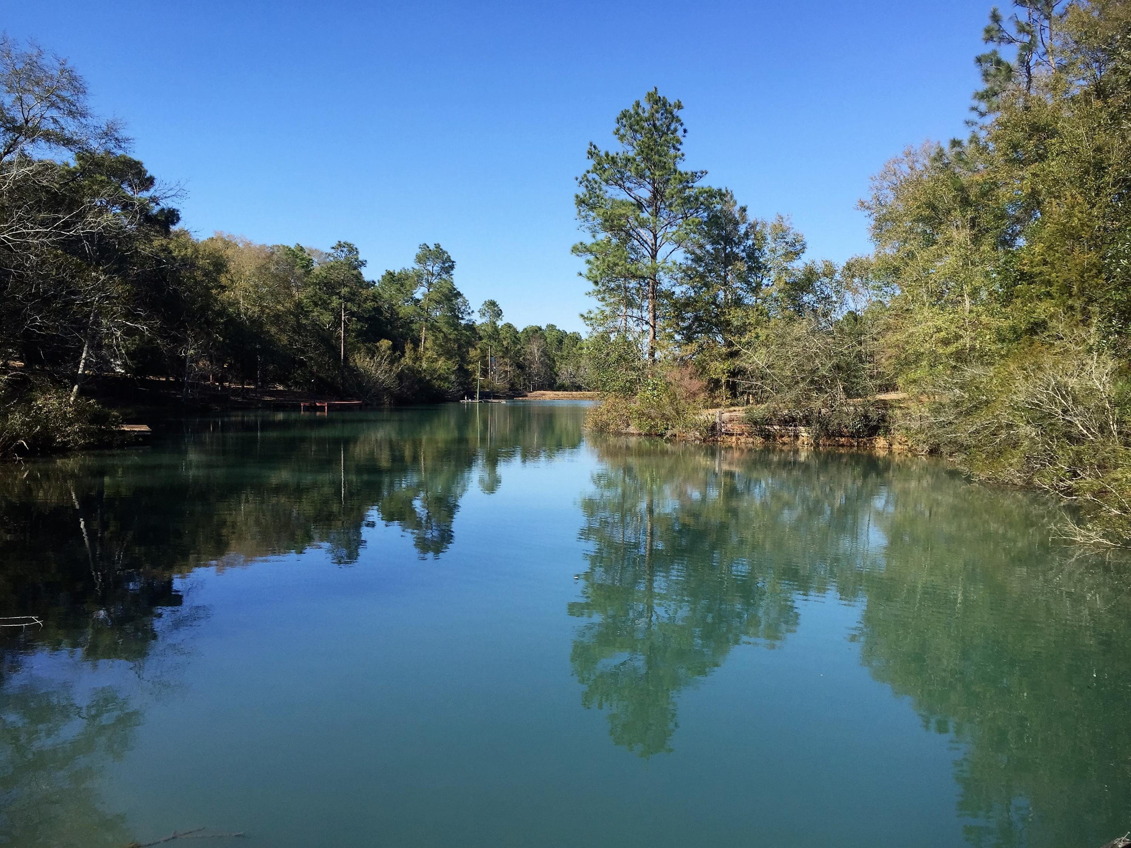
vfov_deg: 48.2
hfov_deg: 61.7
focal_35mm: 29
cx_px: 566
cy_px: 424
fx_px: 947
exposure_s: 1/1319
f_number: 2.2
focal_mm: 4.15
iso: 32
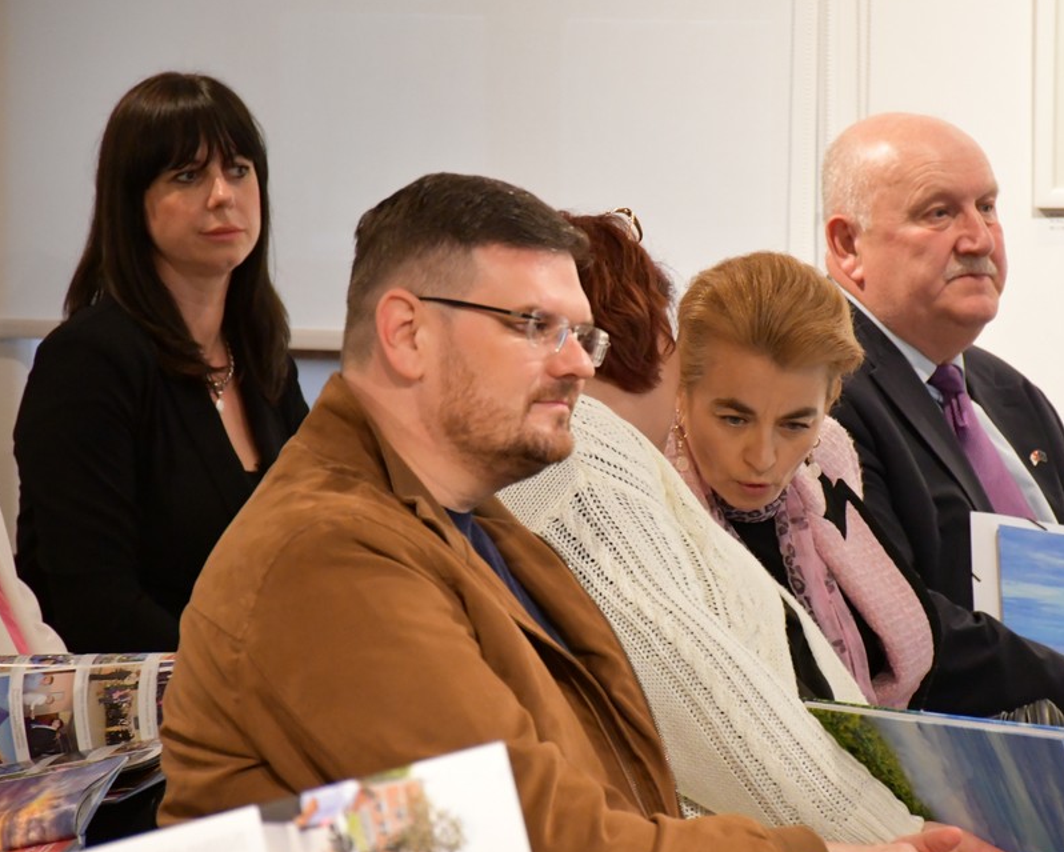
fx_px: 5954
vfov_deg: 8.2
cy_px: 426
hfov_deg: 10.2
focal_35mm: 189
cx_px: 611
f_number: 5.6
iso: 5600
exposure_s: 1/125
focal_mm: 105
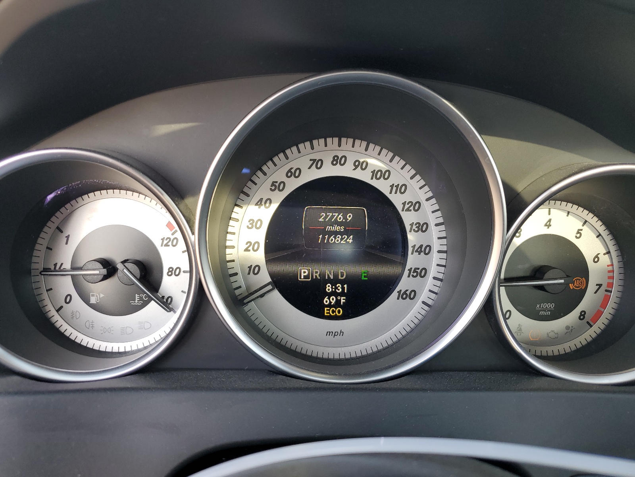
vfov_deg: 53.1
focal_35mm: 26
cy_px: 238
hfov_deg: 67.3
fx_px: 477
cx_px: 318
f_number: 1.5
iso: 50
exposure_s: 1/141
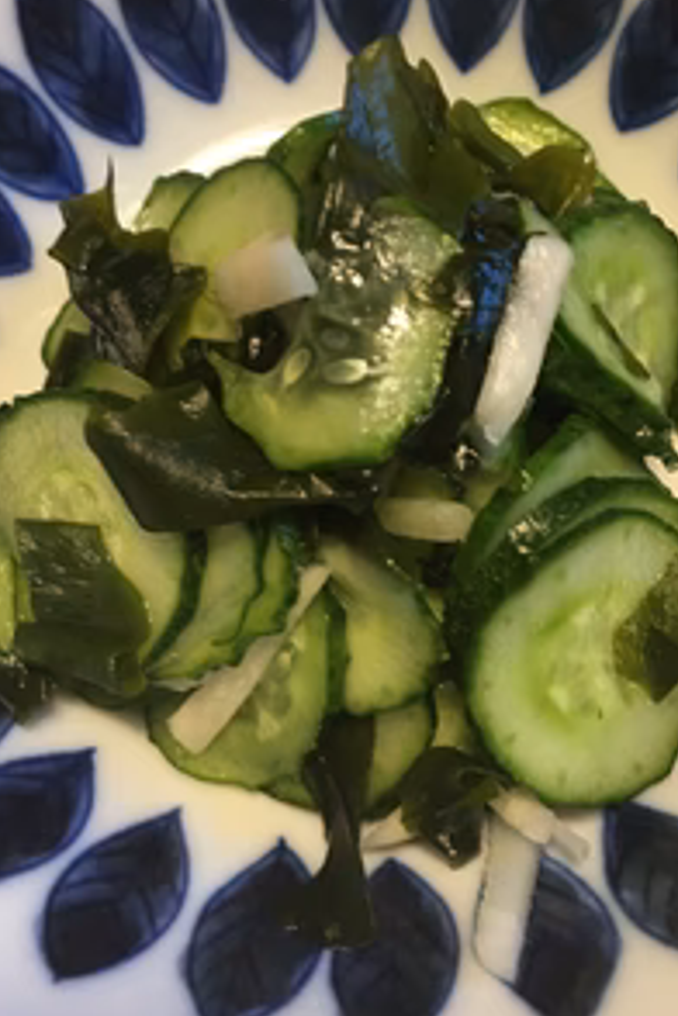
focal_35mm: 41
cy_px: 415
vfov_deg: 47.2
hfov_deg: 32.6
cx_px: 339
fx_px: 1158
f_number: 2.2
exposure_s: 1/30
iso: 100
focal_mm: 4.15
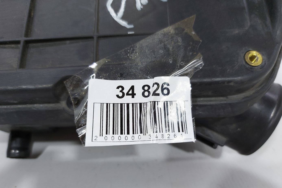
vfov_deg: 51.2
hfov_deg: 71.5
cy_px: 105
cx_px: 141
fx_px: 196
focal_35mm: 25
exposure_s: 1/50
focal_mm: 5.23
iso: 50
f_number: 1.8
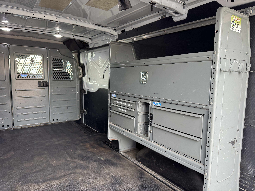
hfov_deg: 71.6
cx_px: 128
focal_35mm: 24
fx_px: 177
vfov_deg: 56.8
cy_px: 96
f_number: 1.78
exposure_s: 1/121
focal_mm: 6.76
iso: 125
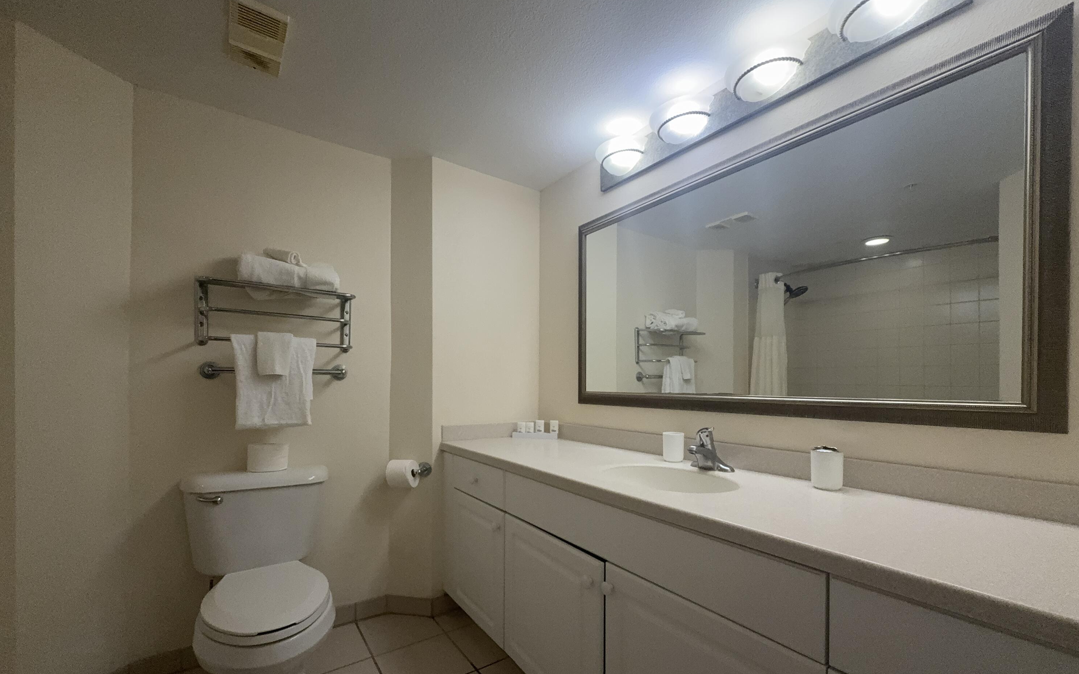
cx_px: 545
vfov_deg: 74.3
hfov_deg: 101.5
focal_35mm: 15
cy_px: 387
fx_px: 441
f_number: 2.2
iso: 100
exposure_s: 1/120
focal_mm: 2.22
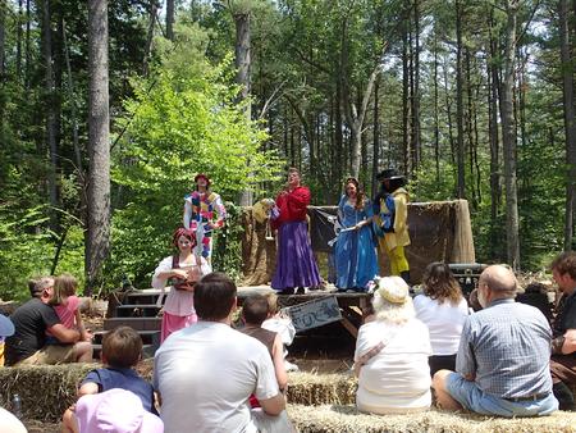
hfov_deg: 56.8
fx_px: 533
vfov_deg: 44.2
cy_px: 216
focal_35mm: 32
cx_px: 288
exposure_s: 1/320
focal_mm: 5.9
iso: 100
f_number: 3.2
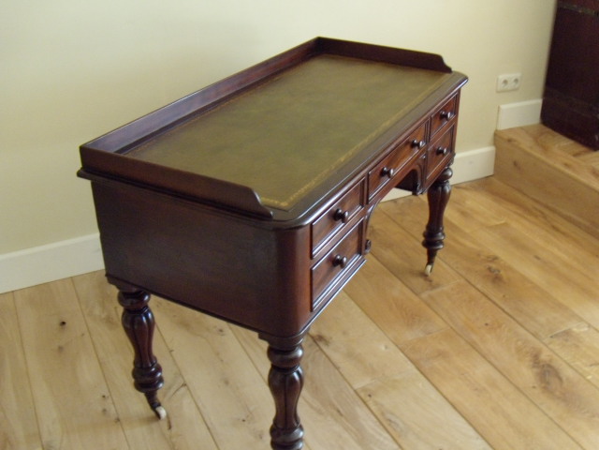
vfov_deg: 39.7
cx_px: 300
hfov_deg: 51.4
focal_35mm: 36
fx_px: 623
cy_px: 225
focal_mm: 6.4
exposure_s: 1/10
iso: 400
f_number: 3.6
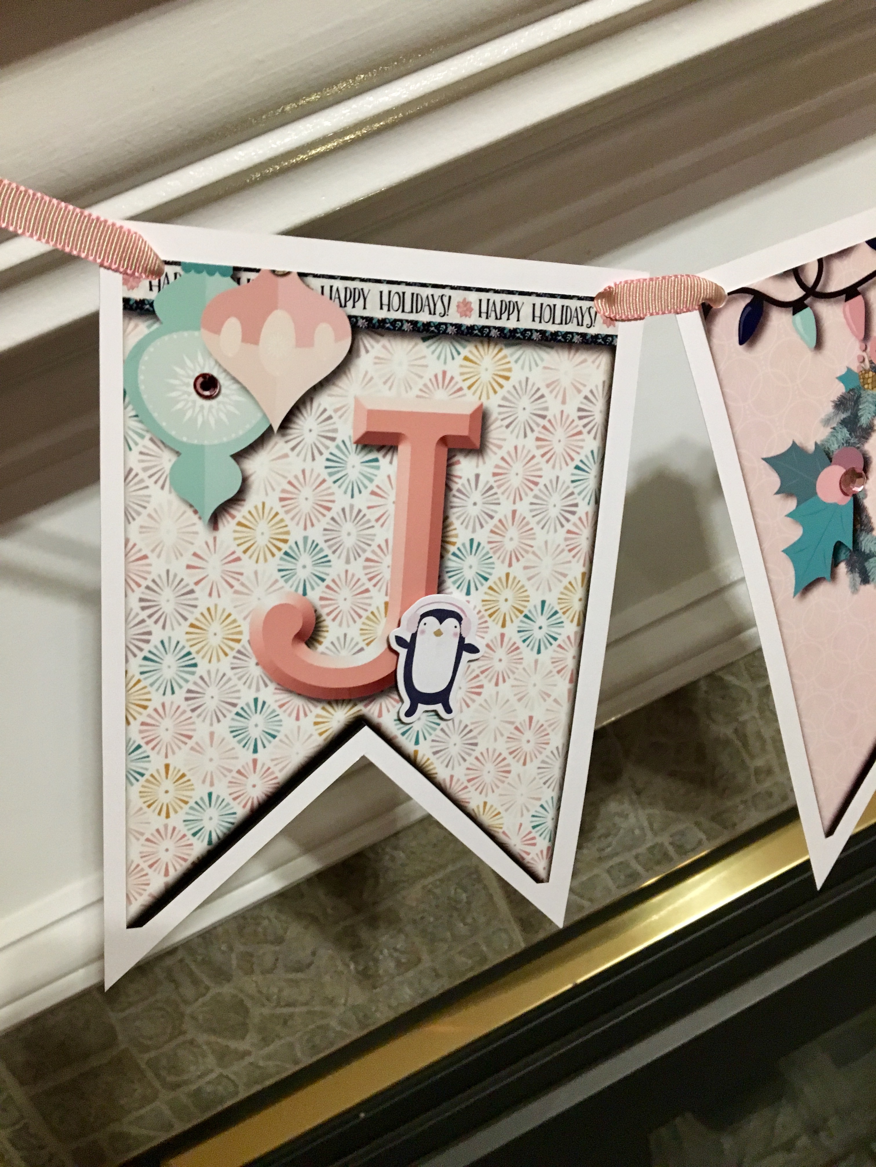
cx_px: 438
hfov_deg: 48.2
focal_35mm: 29
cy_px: 584
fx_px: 979
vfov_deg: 61.7
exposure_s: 1/20
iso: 200
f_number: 2.2
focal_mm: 4.15
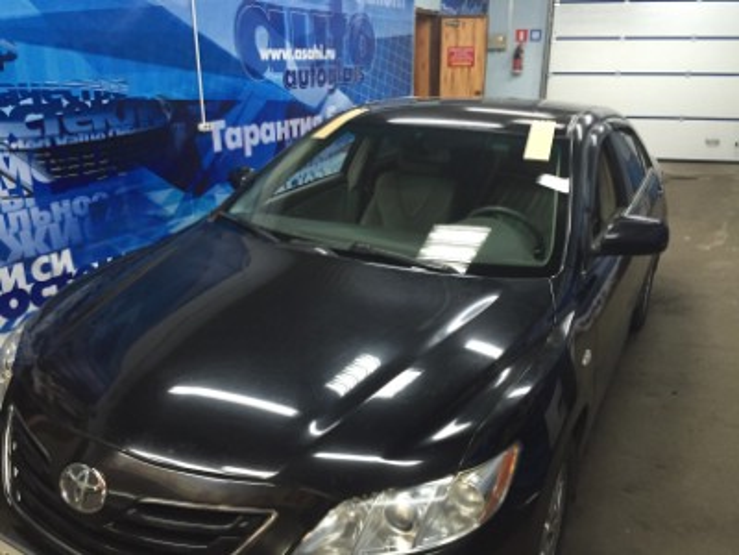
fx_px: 619
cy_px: 278
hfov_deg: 61.7
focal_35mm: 29
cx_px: 370
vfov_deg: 48.2
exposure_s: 1/33
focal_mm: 4.15
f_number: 2.2
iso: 250
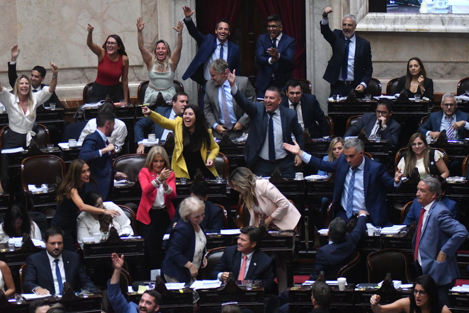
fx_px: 1798
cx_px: 234
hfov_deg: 14.9
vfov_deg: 9.9
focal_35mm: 138
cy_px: 156
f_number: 2.8
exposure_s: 1/1250
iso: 6400
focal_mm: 92
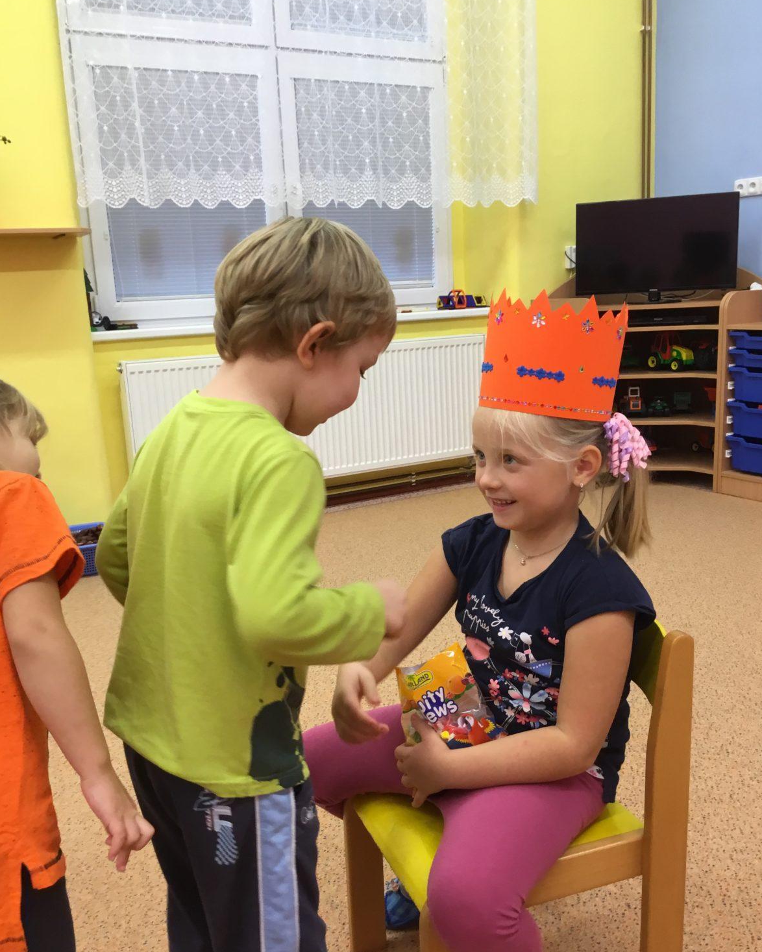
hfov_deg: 44.6
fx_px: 930
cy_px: 500
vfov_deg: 54.2
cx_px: 378
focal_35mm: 33
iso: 64
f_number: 2.4
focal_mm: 3.3
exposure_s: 1/33
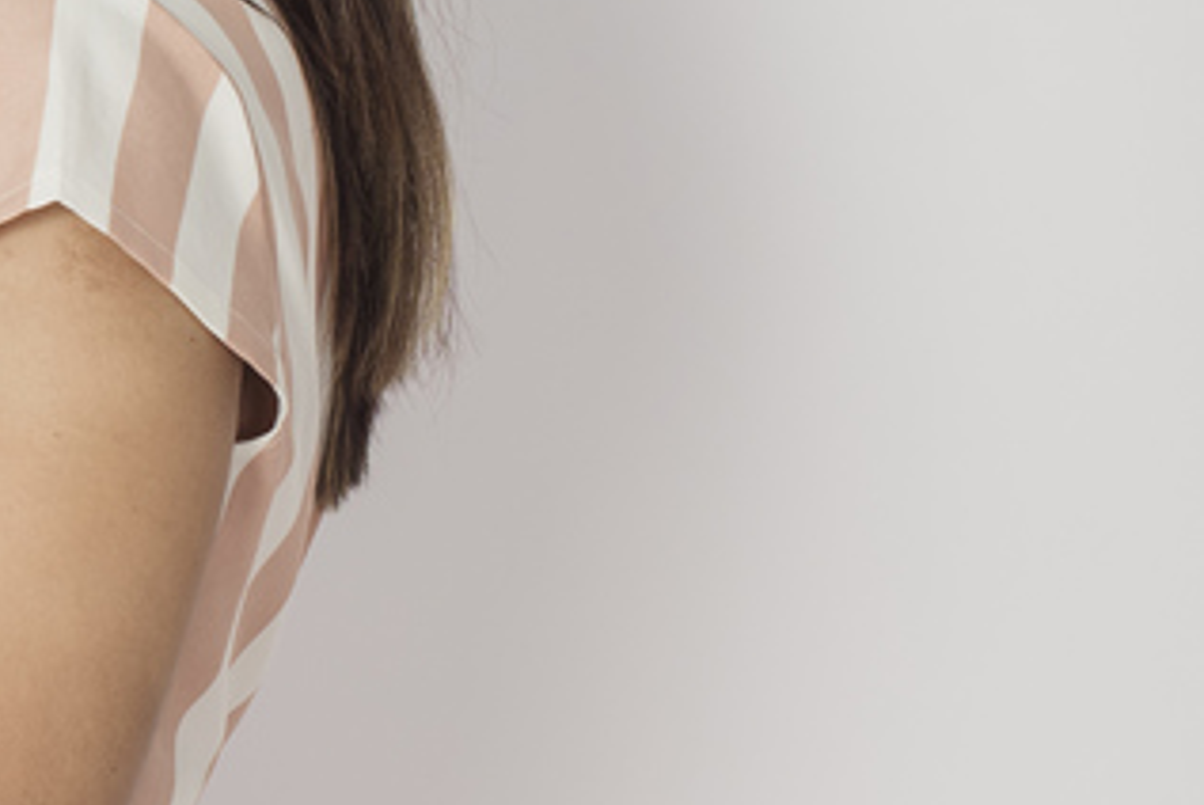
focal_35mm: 189
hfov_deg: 10.4
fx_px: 6327
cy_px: 21
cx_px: -824
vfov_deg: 7.3
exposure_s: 1/200
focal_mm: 50
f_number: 5
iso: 500
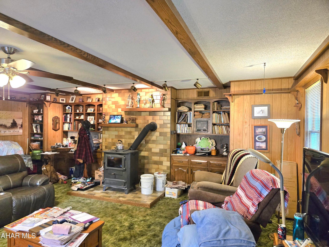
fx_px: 219
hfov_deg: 73.9
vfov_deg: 58.9
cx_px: 164
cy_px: 124
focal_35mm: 23
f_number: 1.8
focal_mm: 5.4
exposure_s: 1/120
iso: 500
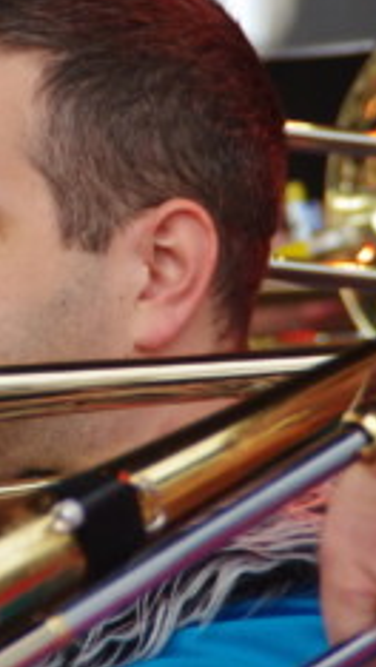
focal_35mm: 670
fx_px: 11850
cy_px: 198
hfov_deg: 1.8
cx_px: 26
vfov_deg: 3.2
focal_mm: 200
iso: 3200
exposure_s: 1/250
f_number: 6.3
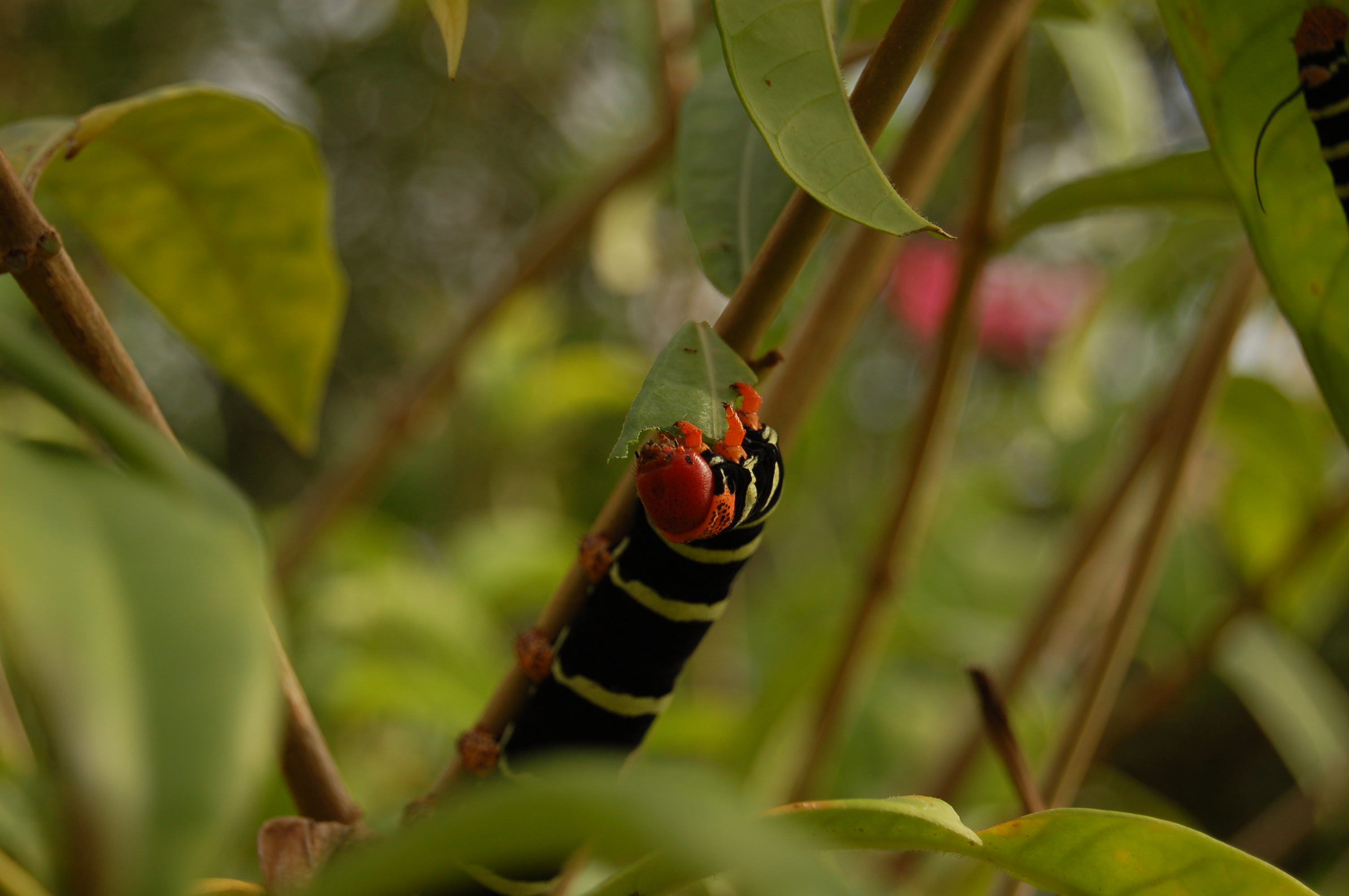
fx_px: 3089
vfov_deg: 16.5
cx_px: 674
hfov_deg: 24.6
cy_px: 448
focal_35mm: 82
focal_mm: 55
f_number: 5.6
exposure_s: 1/500
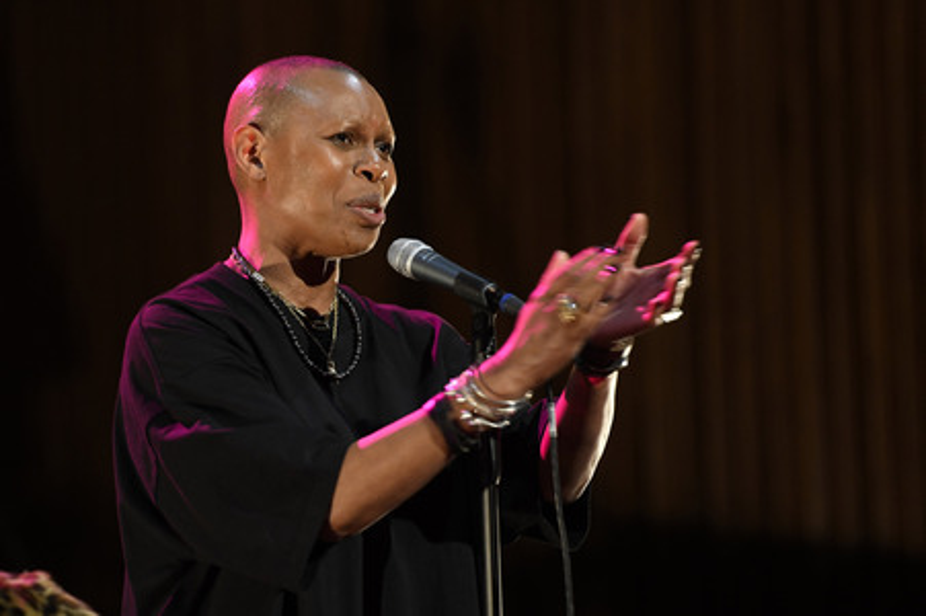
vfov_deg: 6.9
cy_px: 308
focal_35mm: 200
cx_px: 463
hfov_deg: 10.3
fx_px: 5141
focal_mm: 200
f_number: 3.5
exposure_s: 1/160
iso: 2500
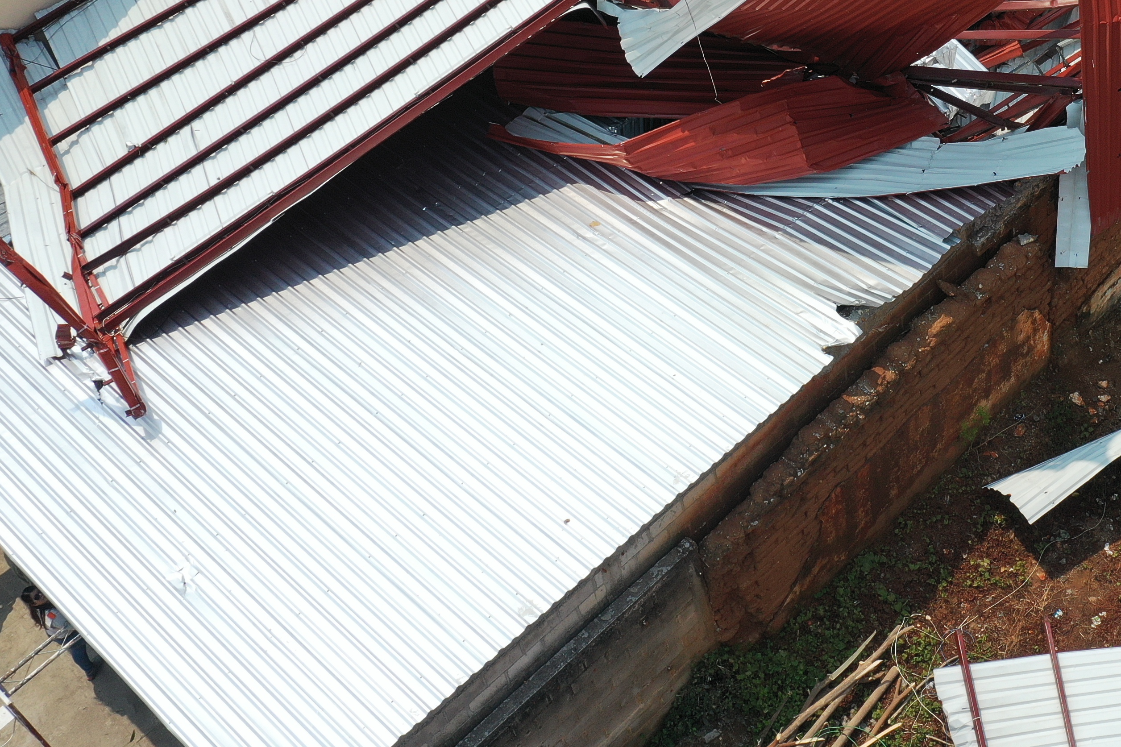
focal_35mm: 61
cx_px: 999
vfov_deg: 21.8
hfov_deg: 31.4
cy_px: 91
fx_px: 1899
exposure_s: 1/640
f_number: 5.6
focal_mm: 10.26
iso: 100
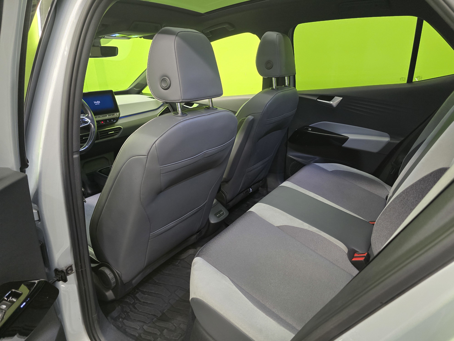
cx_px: 227
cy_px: 170
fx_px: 302
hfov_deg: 73.9
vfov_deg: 58.9
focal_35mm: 23
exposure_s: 1/100
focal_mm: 6.3
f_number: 1.7
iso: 500
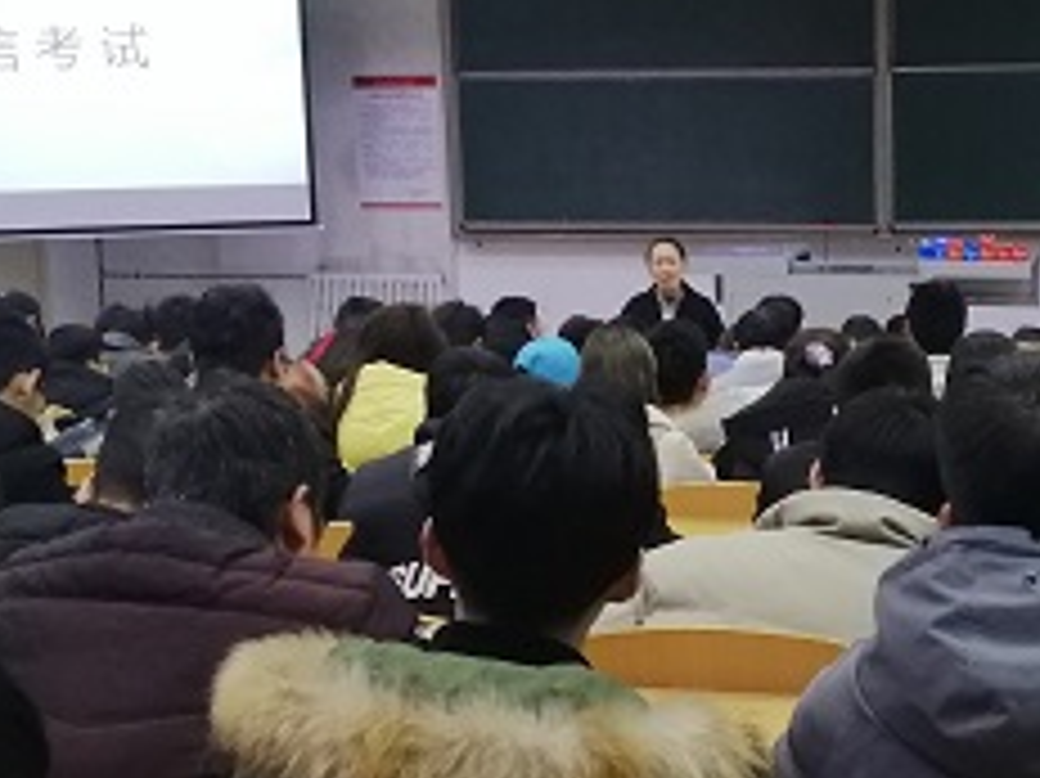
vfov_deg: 20.4
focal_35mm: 72
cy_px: 382
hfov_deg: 26.7
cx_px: 765
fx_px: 2162
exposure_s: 1/33.3
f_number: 2.2
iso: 320
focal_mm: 3.81
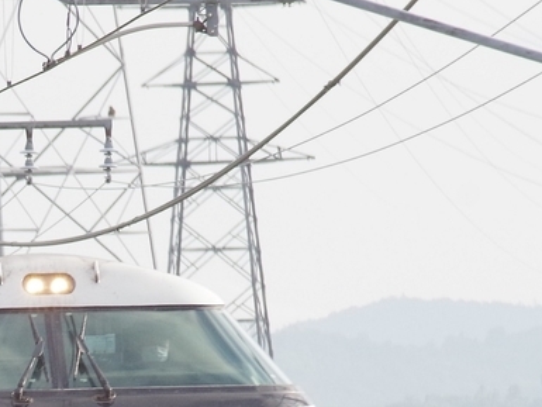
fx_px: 14049
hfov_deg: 2.2
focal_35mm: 897
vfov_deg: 1.7
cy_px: 553
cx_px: -282
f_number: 8
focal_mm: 200
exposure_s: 1/500
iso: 800
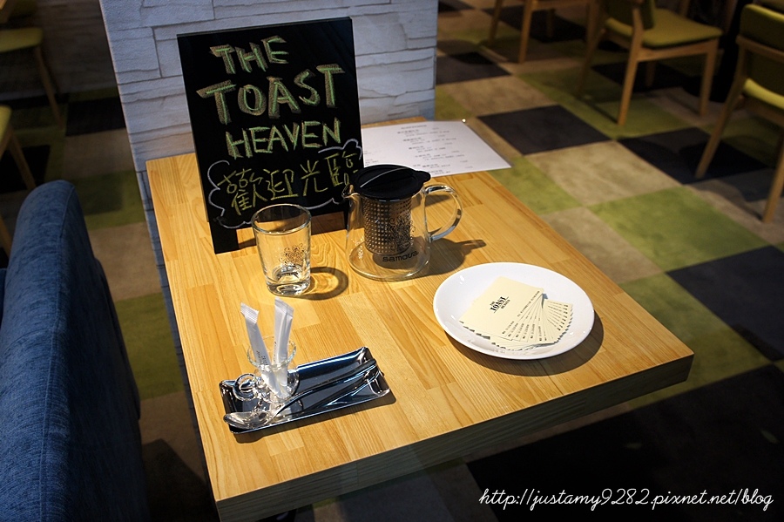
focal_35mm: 30
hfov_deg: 62.0
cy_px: 261
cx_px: 392
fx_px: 653
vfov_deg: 43.6
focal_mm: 20
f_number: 4.5
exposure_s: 1/30
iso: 400
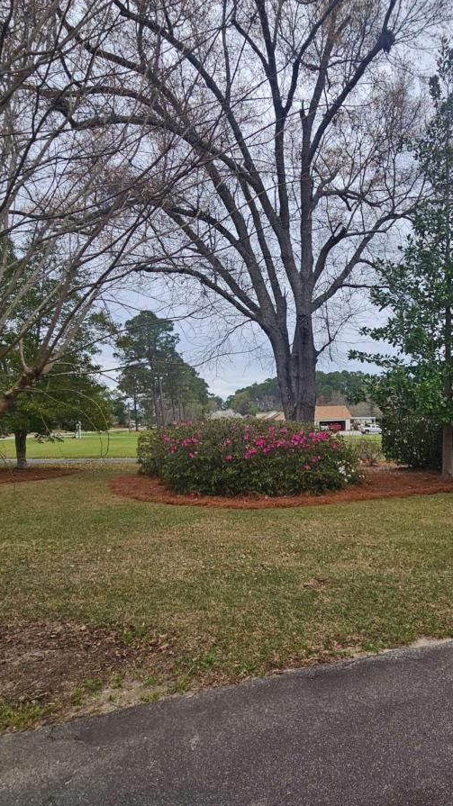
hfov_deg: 55.3
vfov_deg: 89.6
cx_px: 344
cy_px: 403
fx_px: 406
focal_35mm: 19
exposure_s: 1/734
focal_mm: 2.2
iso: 50
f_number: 2.2
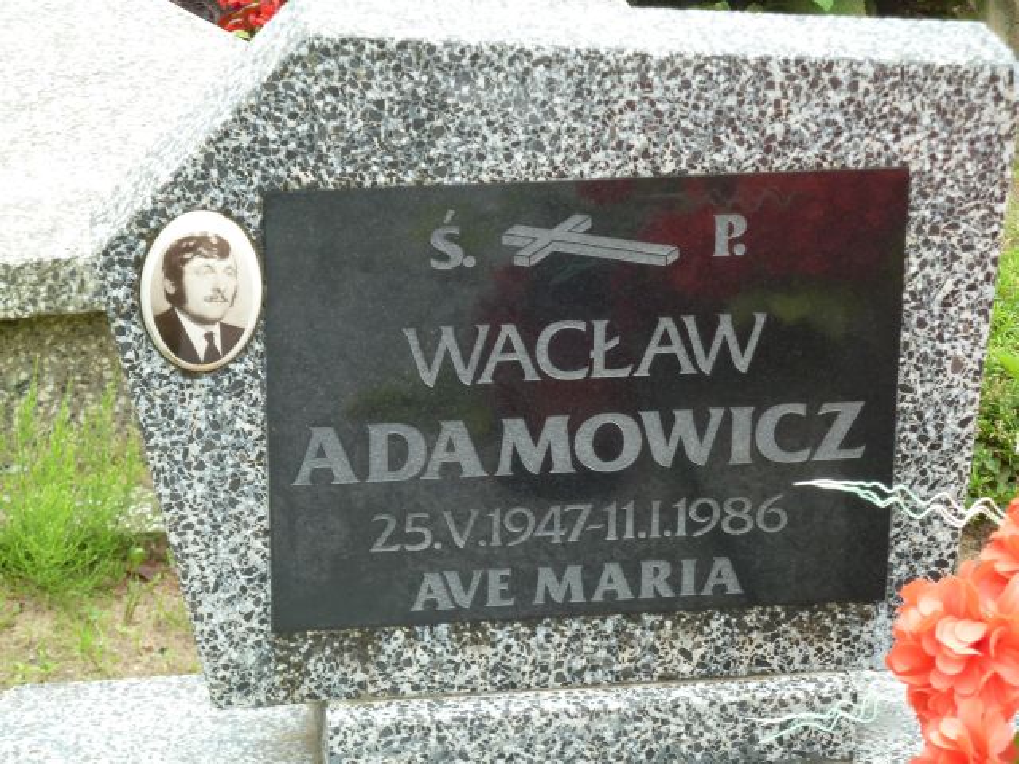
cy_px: 382
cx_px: 510
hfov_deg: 16.6
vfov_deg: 12.5
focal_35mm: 119
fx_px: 3503
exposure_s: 1/50
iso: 100
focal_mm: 19.5
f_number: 4.4
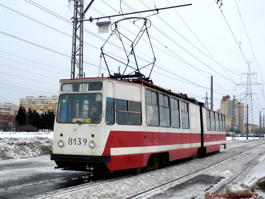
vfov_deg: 42.9
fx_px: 253
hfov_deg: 55.4
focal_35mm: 33
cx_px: 132
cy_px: 100
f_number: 8
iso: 100
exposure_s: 1/125
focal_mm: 5.5
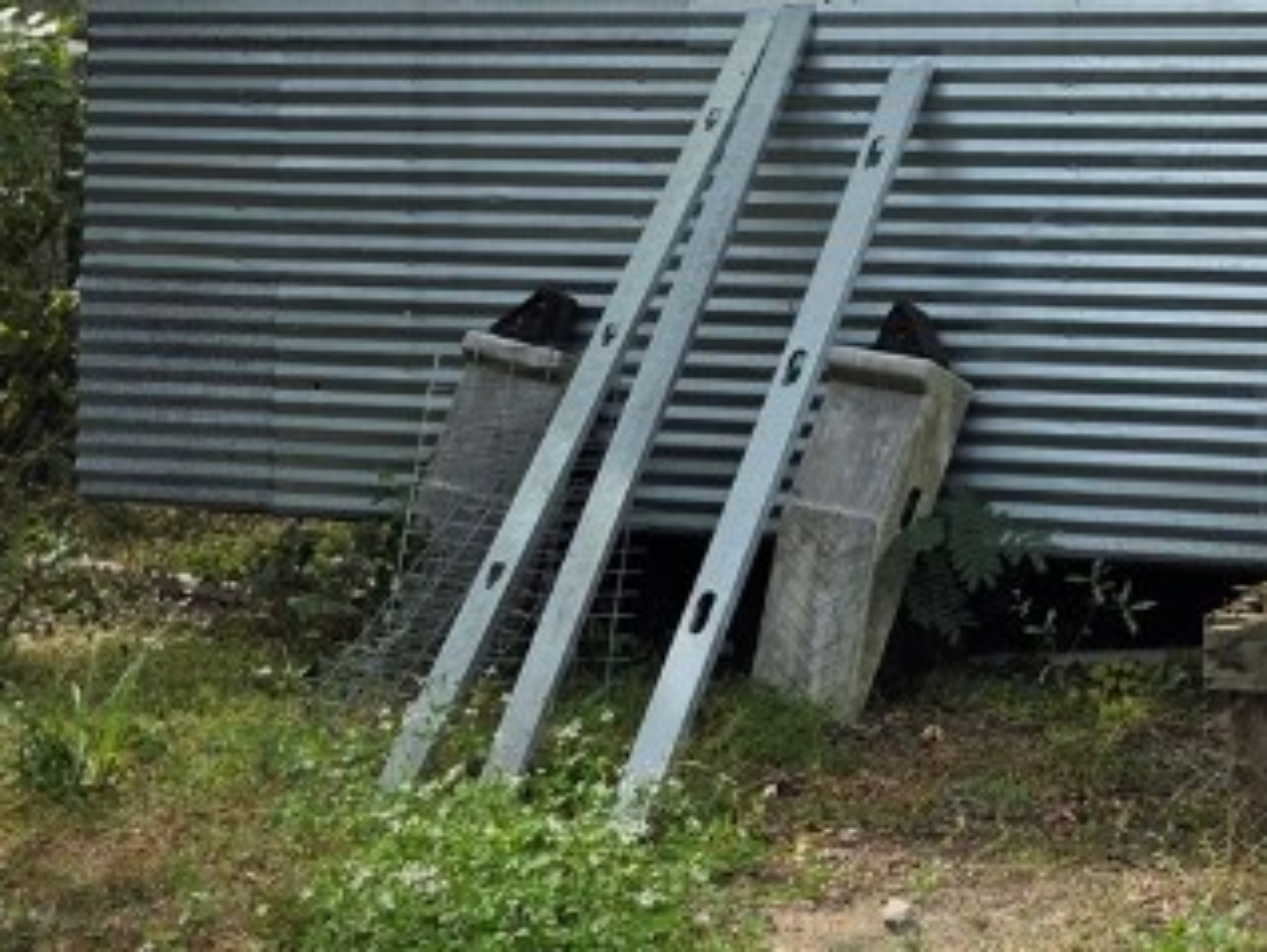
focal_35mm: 74
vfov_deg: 19.3
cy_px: -40
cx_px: 1478
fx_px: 2711
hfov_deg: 24.2
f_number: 1.7
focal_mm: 6.3
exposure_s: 1/4650
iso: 80
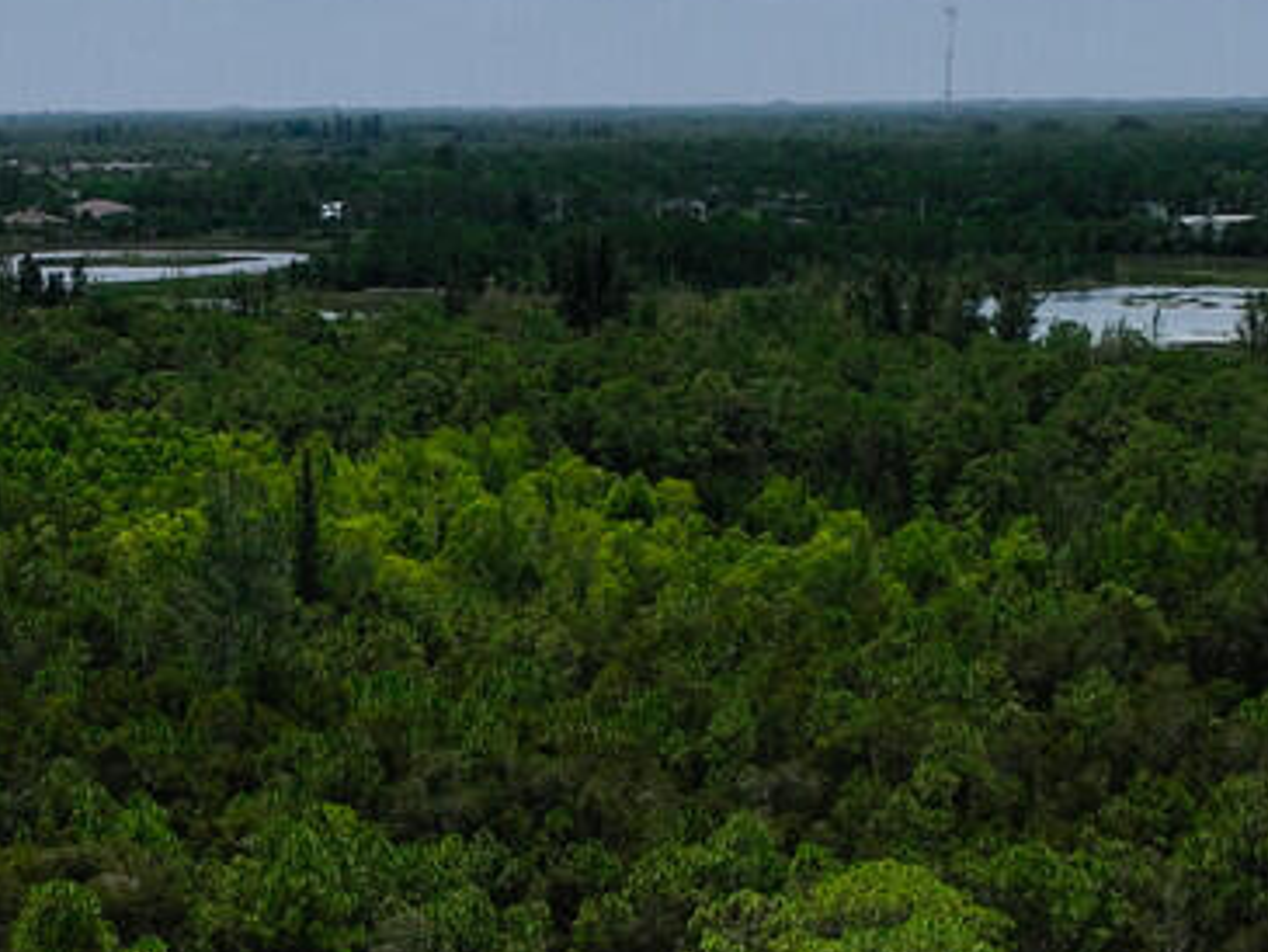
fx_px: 3847
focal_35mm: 105
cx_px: 99
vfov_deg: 13.6
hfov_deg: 18.4
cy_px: 1195
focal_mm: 12.29
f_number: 2.8
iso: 100
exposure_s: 1/1600
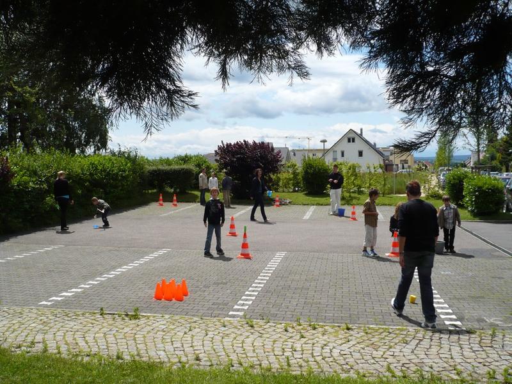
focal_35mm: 35
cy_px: 192
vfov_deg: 40.7
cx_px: 256
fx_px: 518
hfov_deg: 52.6
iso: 100
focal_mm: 5.8
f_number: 8
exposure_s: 1/250
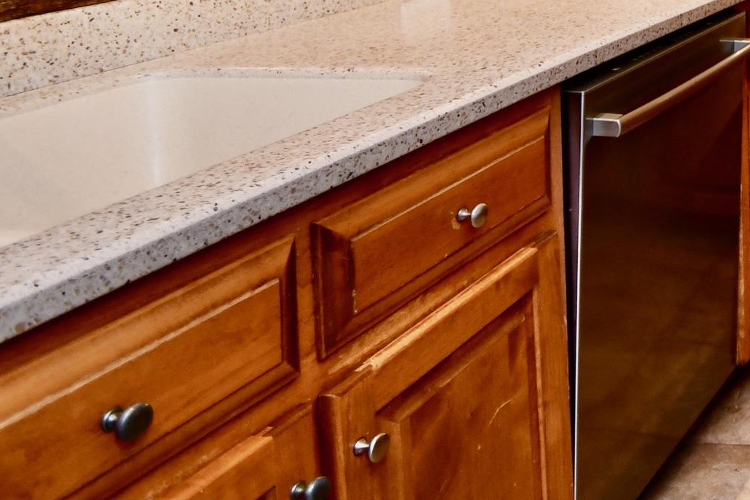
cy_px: -174
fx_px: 938
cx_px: 1116
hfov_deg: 28.6
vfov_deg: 25.2
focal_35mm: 45
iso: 450
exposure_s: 1/60
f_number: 4
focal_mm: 10
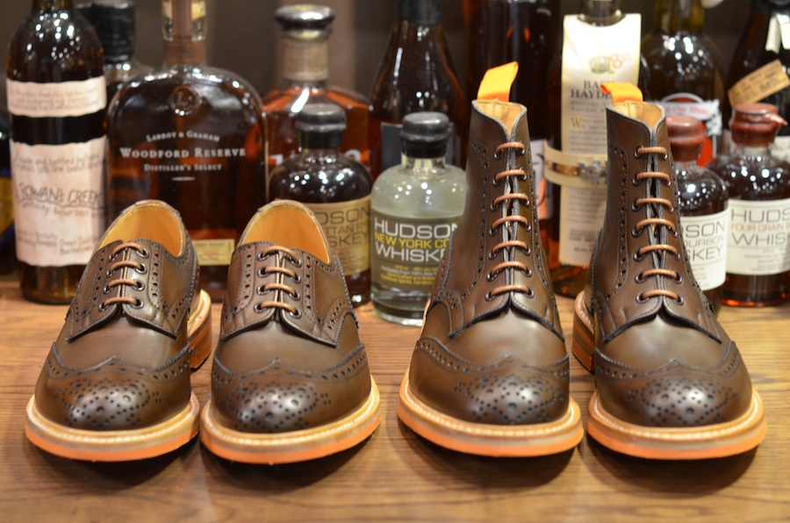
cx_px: 395
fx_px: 1642
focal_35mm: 75
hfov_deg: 27.0
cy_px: 262
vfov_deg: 18.1
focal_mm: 50
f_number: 2.8
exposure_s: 1/30
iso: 1400
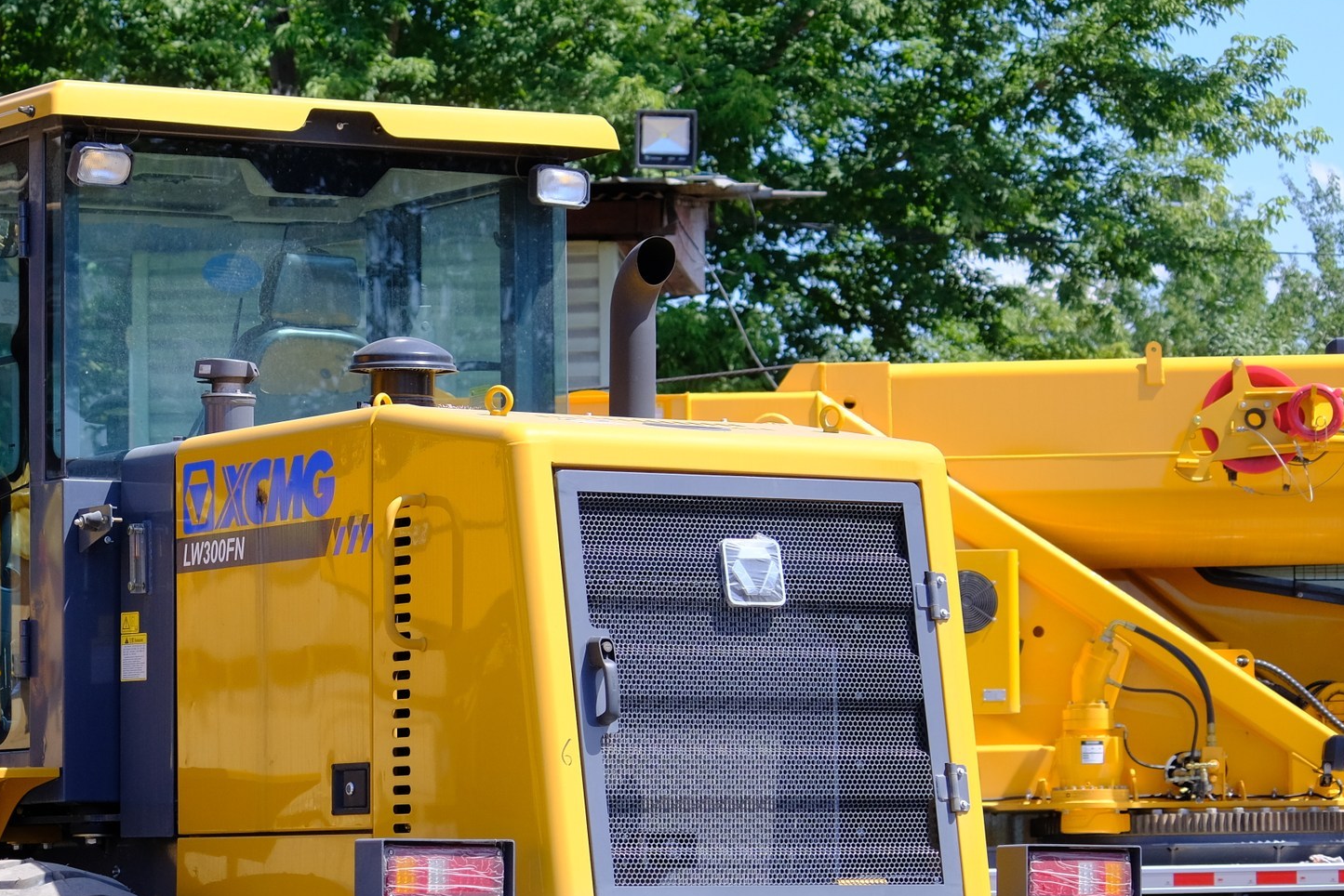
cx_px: 187
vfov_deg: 9.3
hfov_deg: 13.9
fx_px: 5489
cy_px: 712
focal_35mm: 147
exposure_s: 1/800
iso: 400
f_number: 4.5
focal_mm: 55
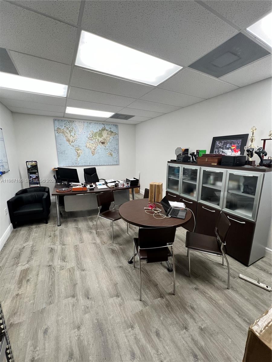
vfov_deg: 106.2
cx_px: 136
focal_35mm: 13
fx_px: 136
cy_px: 181
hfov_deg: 89.9
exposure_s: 1/120
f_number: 1.8
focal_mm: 1.57
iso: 160
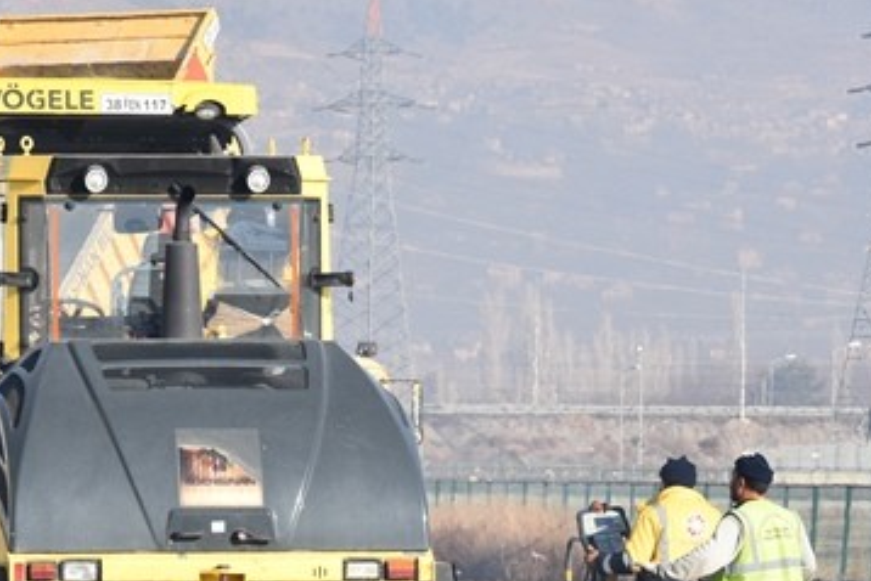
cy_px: 461
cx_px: 204
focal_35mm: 343
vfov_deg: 4.0
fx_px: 8302
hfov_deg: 6.0
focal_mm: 80
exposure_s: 1/500
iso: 250
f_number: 8
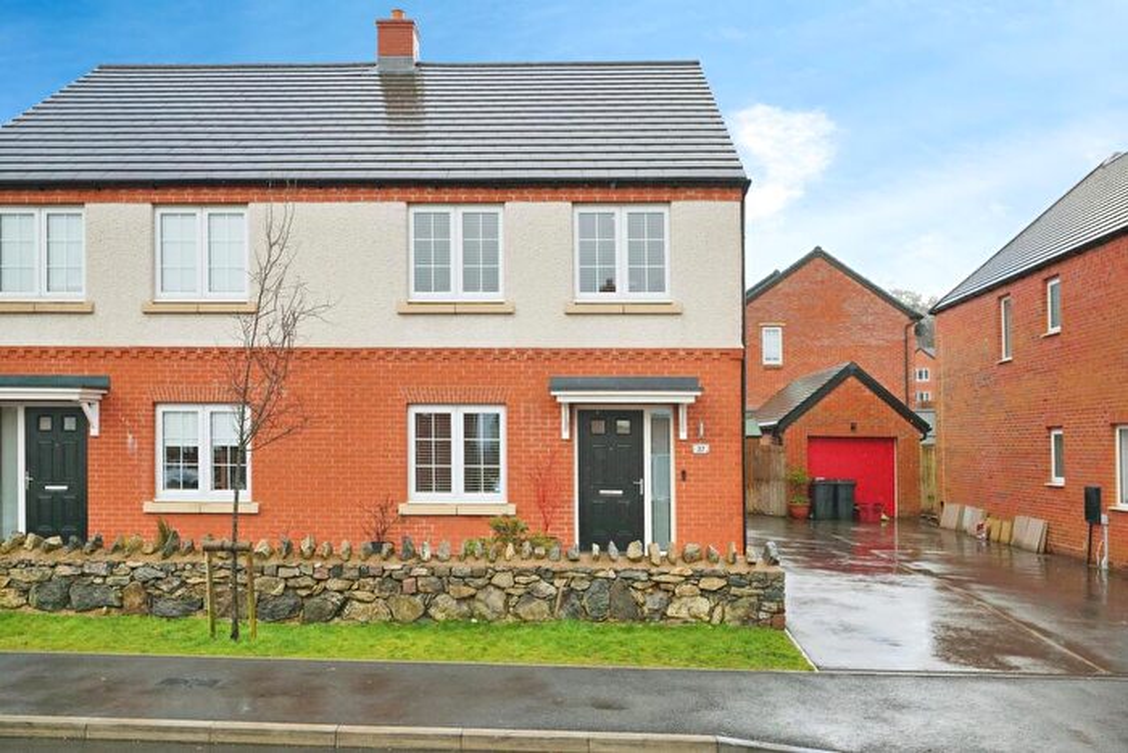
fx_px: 940
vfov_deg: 43.6
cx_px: 564
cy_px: 376
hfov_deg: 61.9
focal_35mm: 30
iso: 2000
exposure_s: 1/1250
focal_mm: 30
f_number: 8
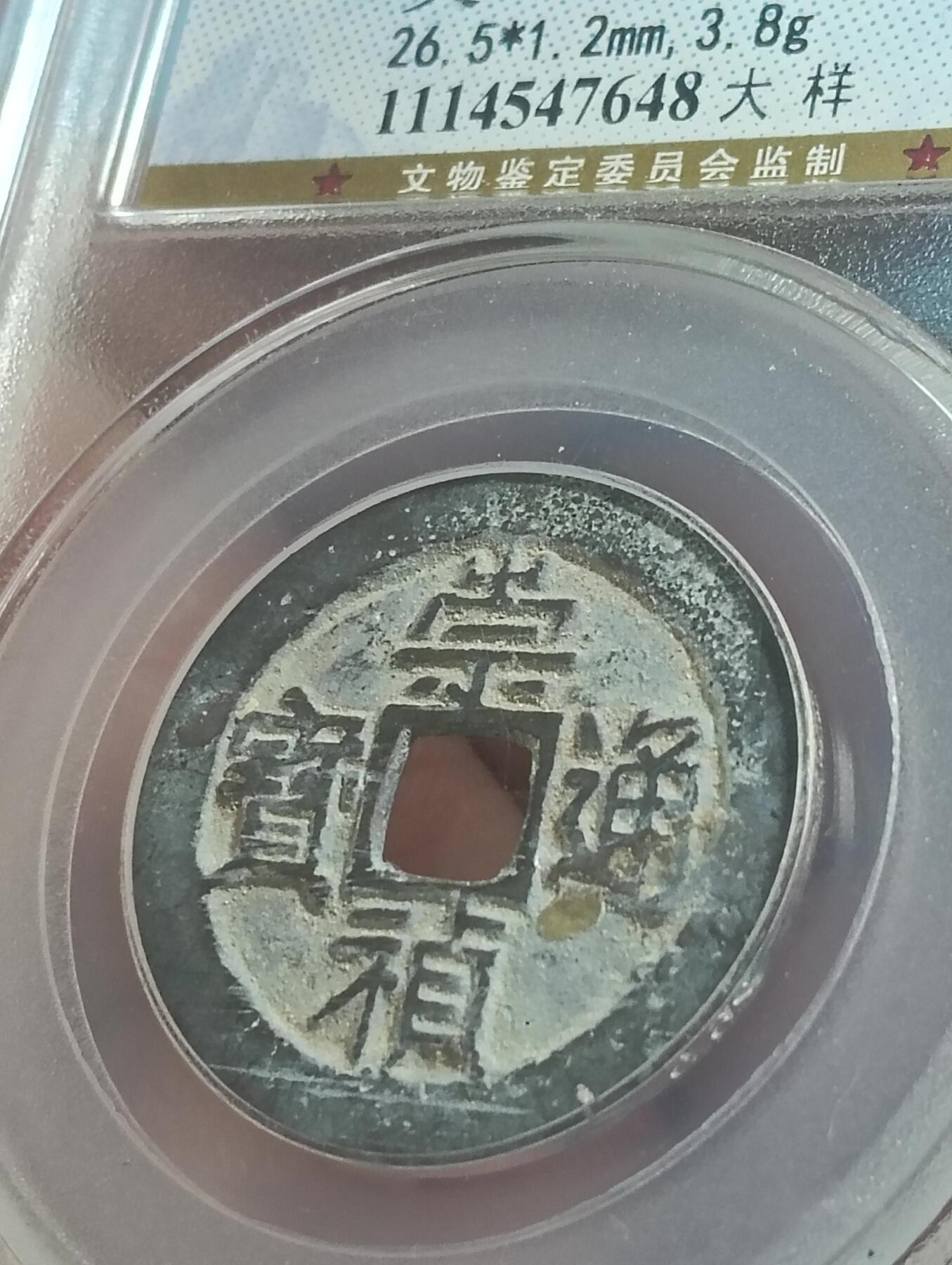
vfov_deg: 23.8
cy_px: 632
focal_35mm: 82
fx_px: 3000
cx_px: 476
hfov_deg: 18.0
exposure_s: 1/33.3
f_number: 1.8
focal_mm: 3.98
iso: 250
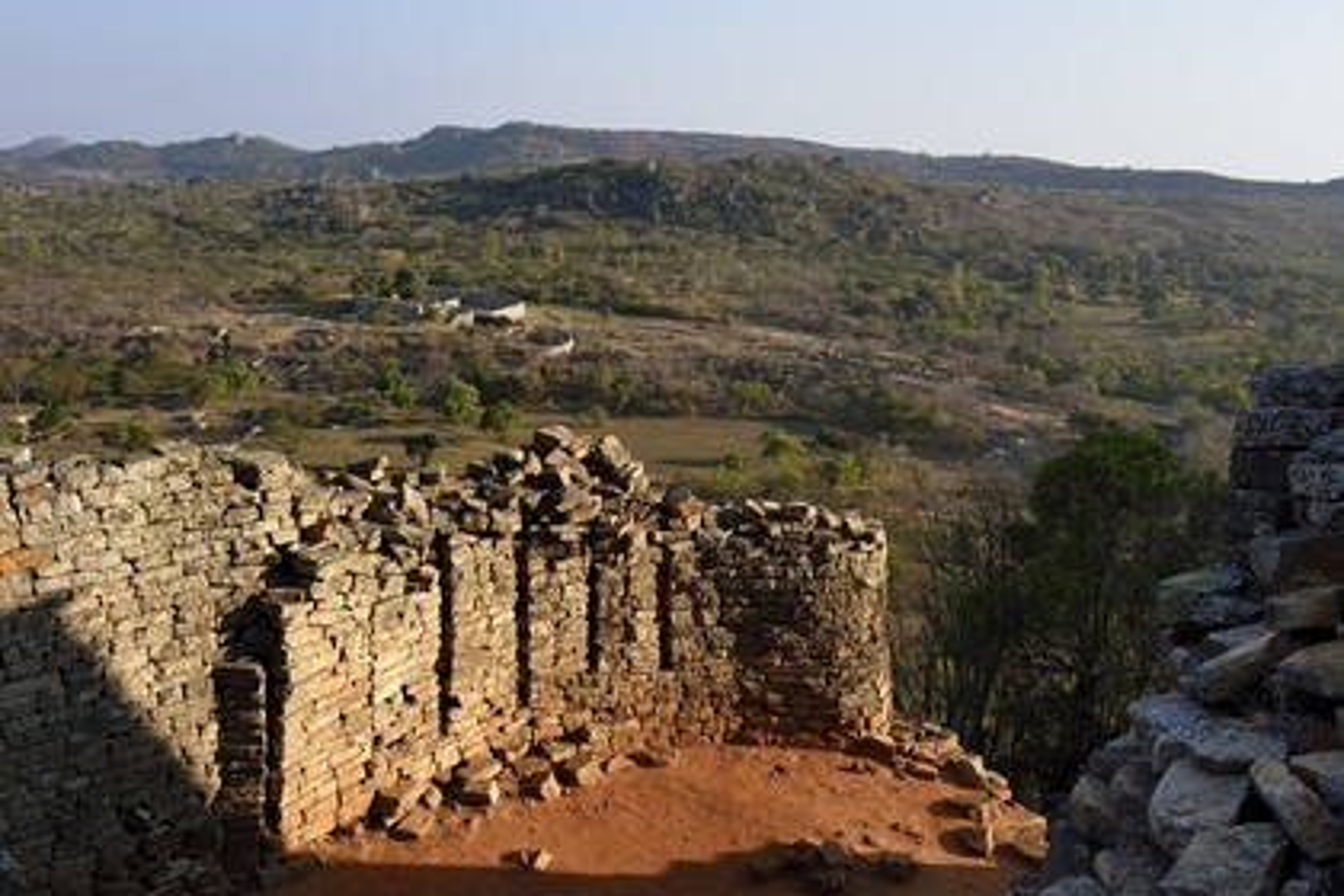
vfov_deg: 42.3
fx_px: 1157
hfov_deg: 60.3
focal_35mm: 31
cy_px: 448
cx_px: 672
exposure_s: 1/160
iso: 200
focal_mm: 31
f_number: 10
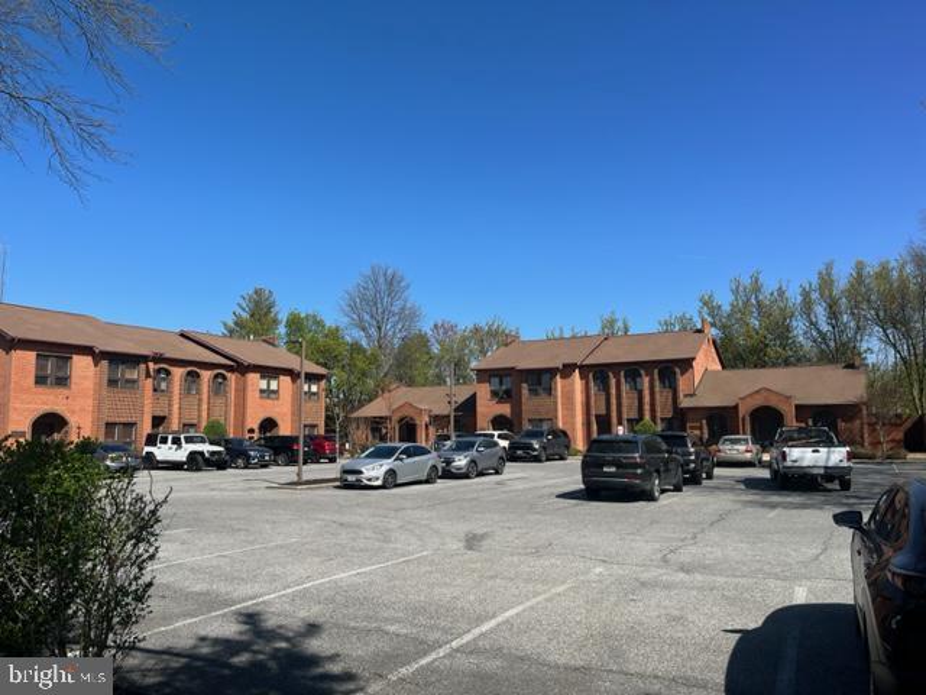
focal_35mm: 26
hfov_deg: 67.3
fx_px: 696
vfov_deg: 53.1
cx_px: 463
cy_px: 348
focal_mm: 5.1
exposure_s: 1/3311
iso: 50
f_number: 1.6
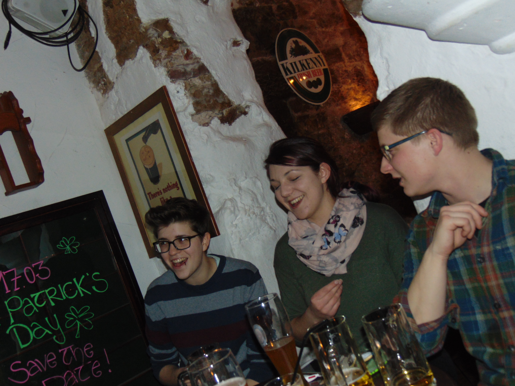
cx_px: 258
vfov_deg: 36.8
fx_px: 580
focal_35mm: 39
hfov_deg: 47.9
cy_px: 193
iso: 400
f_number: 3.3
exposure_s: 1/60
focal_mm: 6.9
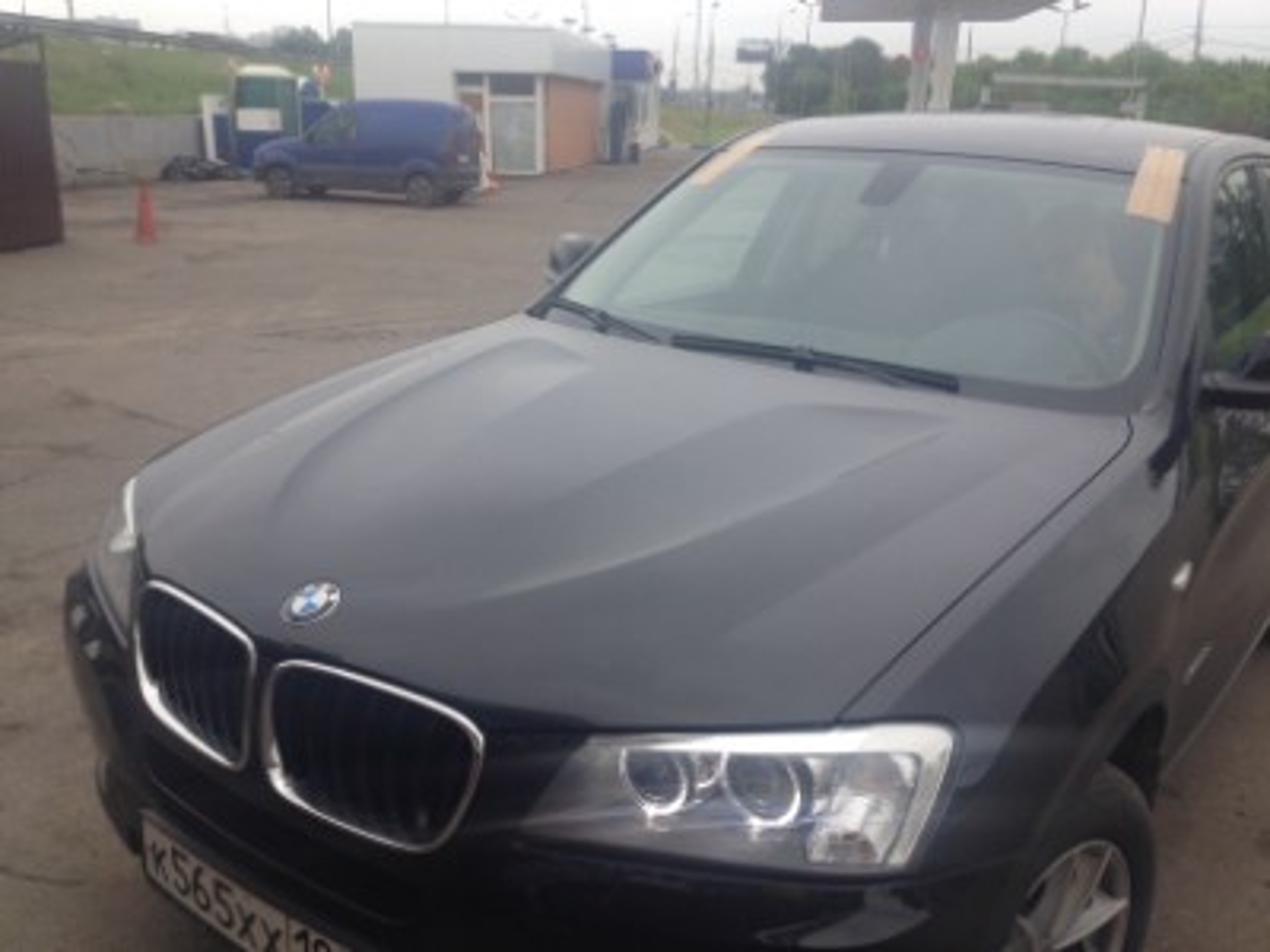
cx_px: 635
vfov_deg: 40.7
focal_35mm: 35
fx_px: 1284
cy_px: 476
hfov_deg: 52.6
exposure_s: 1/386
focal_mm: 4.28
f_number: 2.4
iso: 50
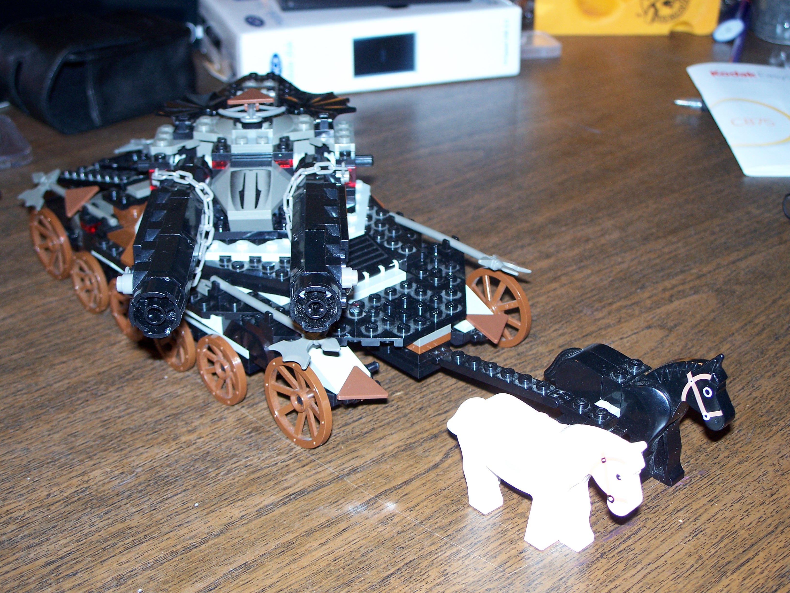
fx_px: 1164
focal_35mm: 51
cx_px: 395
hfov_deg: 37.5
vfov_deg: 28.6
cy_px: 296
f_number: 3.2
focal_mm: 10.7
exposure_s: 1/80
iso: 125
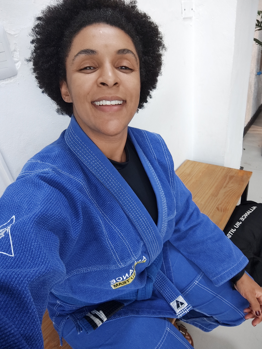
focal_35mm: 24
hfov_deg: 56.8
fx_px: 242
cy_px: 174
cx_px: 131
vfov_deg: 71.6
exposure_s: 1/30
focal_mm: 3.26
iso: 116
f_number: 2.4
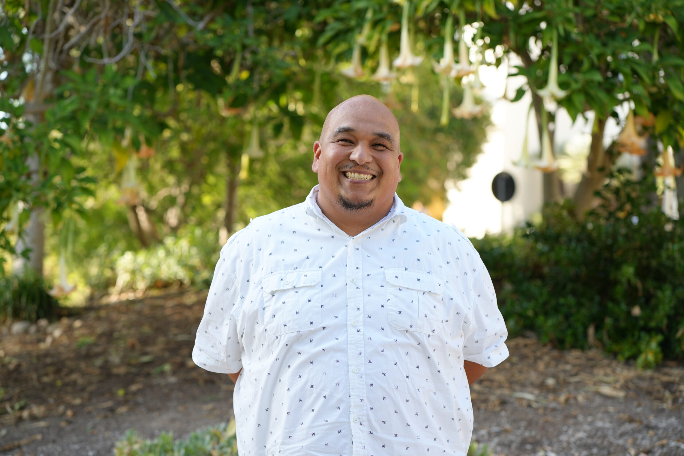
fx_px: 1615
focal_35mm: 85
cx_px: 342
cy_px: 228
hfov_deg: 23.9
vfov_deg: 16.1
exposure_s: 1/160
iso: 125
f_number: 4
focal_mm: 85
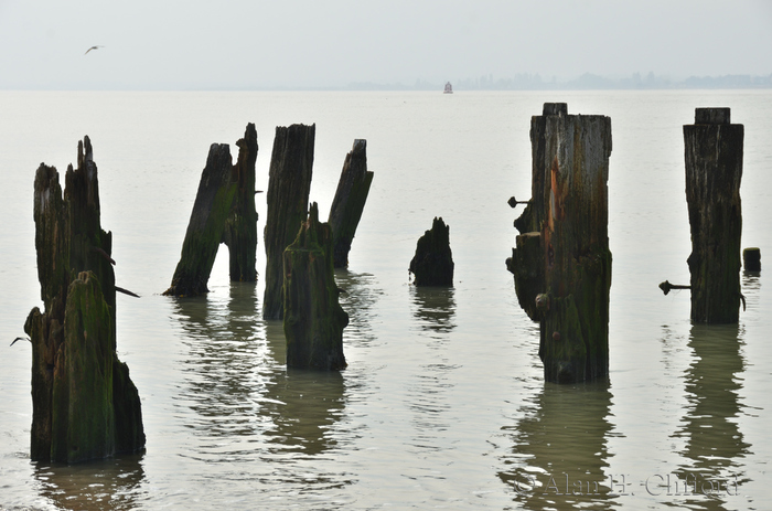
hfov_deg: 17.1
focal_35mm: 120
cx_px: 386
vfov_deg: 11.4
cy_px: 256
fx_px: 2567
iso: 100
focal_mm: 80
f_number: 10
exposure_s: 1/250
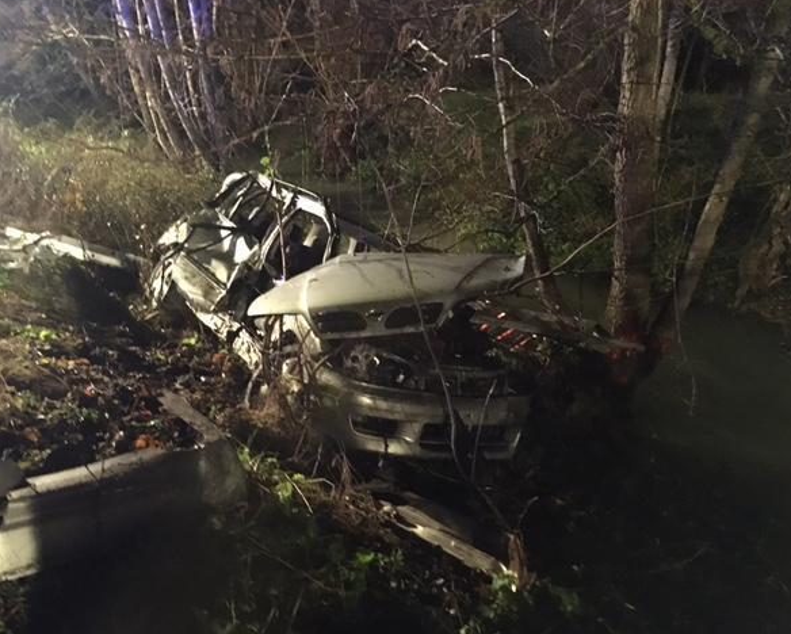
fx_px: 726
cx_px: 389
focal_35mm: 31
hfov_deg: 57.1
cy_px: 310
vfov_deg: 47.2
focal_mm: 4.15
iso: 1000
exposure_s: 1/17
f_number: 2.2
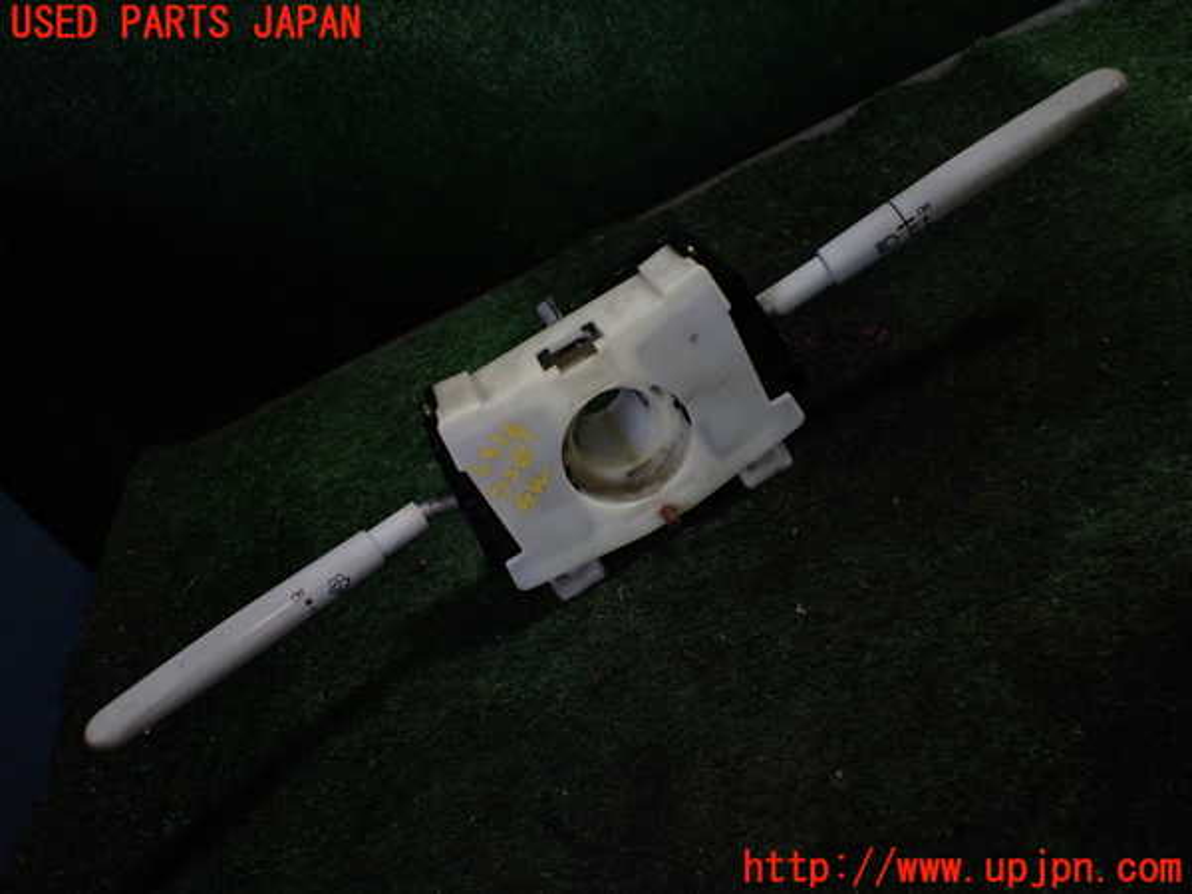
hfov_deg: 60.0
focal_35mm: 30
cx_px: 596
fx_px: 1033
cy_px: 447
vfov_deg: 46.8
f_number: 2.3
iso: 200
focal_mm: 5.4
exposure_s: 1/125
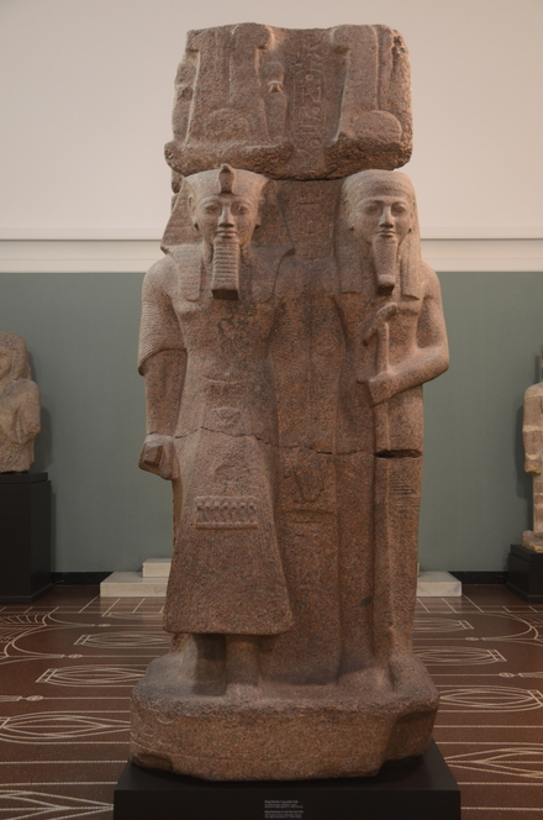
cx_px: 272
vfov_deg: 49.6
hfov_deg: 34.1
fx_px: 886
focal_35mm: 39
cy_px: 410
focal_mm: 26
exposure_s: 1/10
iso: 800
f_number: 4
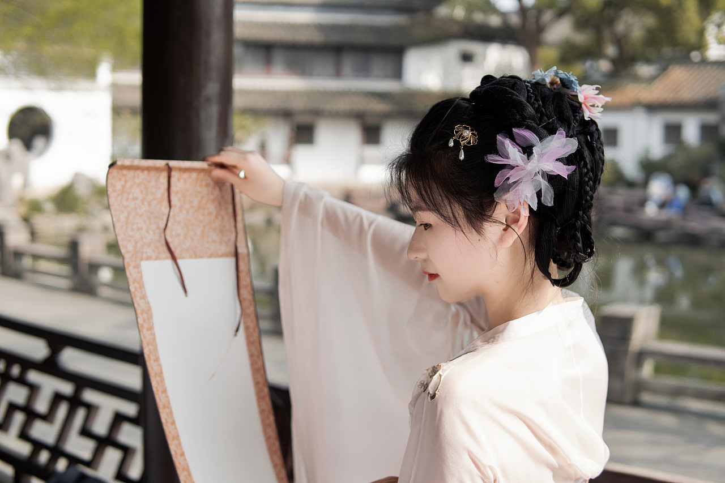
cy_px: 242
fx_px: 906
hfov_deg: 43.6
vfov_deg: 29.9
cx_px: 362
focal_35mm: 45
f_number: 2.2
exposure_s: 1/800
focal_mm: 30
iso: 100
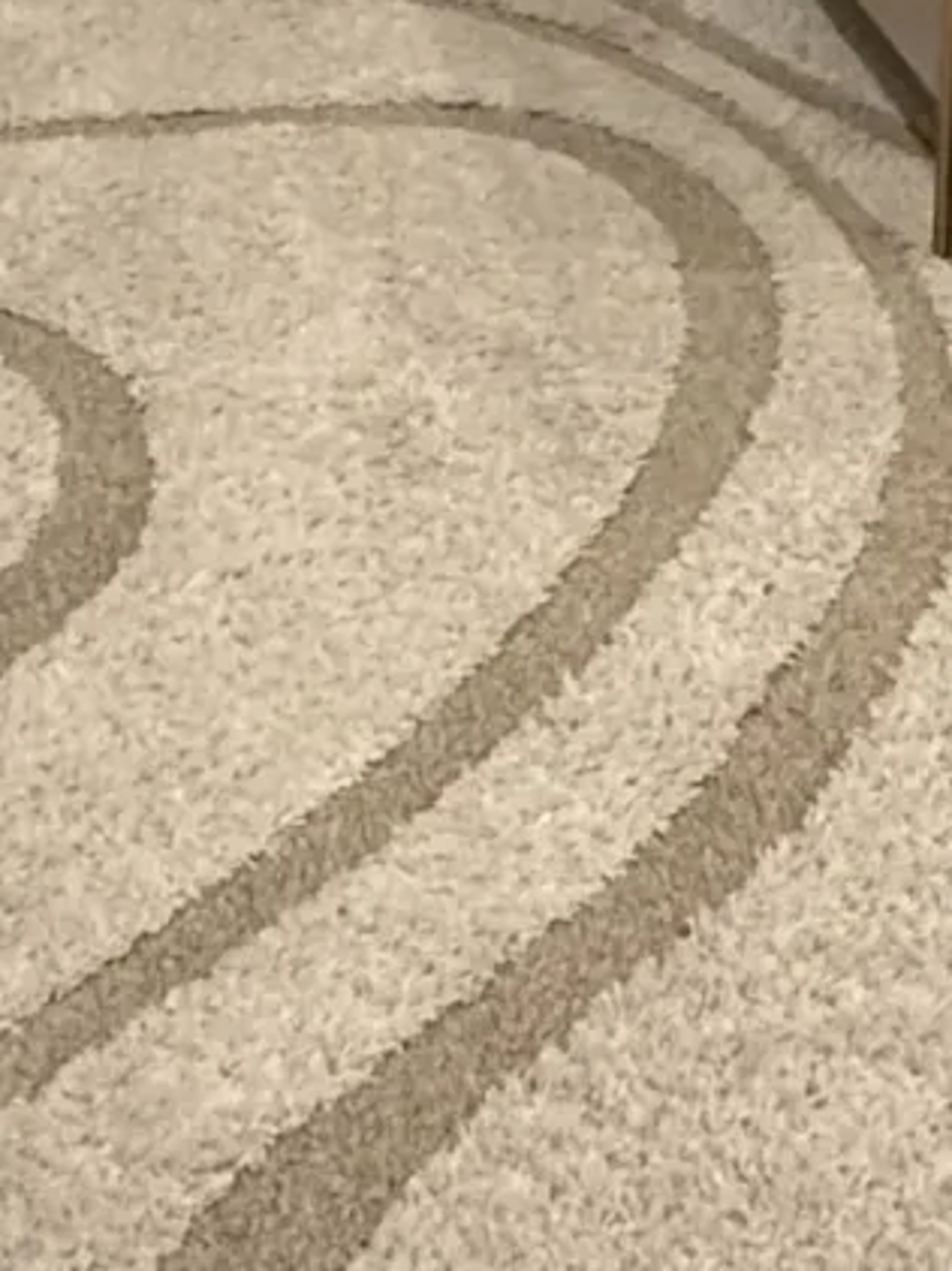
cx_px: 759
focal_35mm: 85
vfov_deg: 18.8
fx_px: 3120
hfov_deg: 17.2
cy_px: -898
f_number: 2.2
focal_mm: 2.22
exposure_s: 1/60
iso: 400
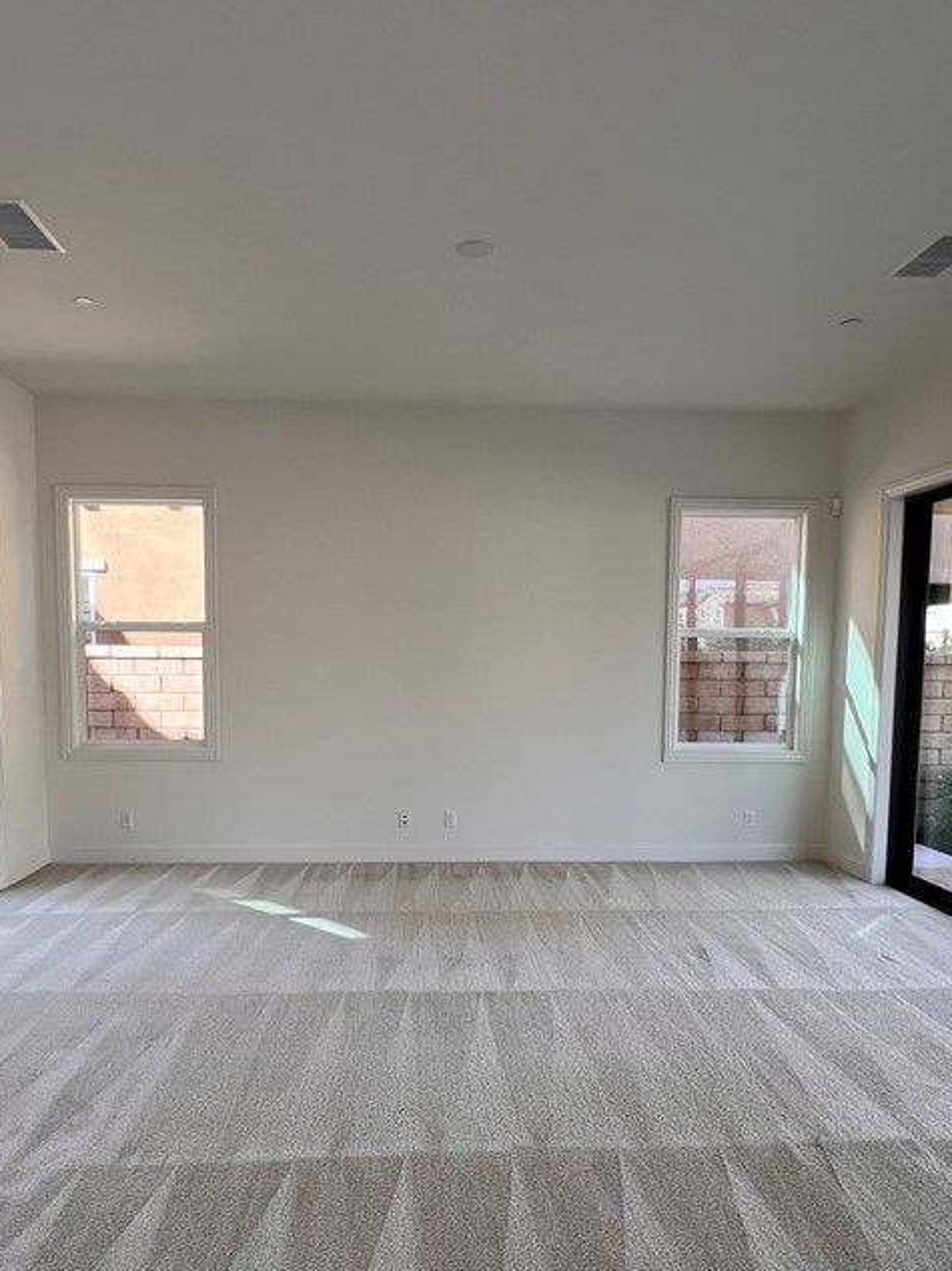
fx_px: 771
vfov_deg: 78.5
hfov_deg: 63.3
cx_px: 443
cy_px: 728
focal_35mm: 21
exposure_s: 1/120
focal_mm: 1.57
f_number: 1.8
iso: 50
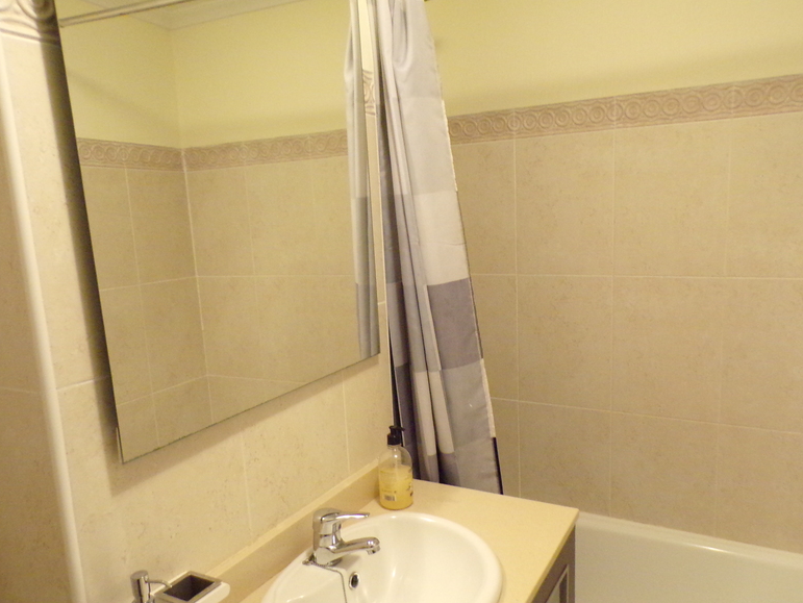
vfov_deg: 49.8
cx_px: 424
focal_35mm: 28
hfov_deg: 63.4
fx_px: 650
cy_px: 313
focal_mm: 4.3
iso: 597
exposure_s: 1/17
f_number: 3
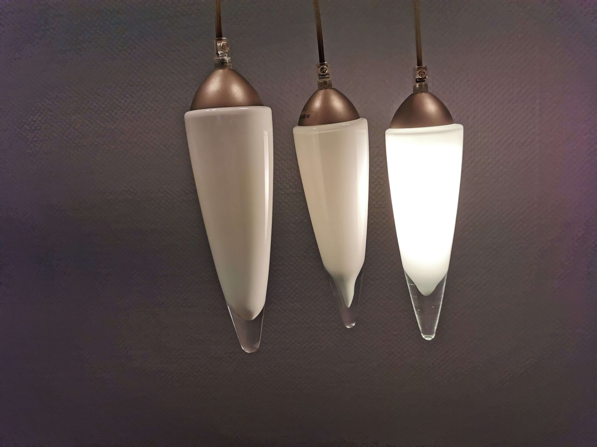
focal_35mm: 27
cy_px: 224
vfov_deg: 51.4
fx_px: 466
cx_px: 298
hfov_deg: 65.3
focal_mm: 5.56
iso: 50
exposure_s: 1/100
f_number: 1.6
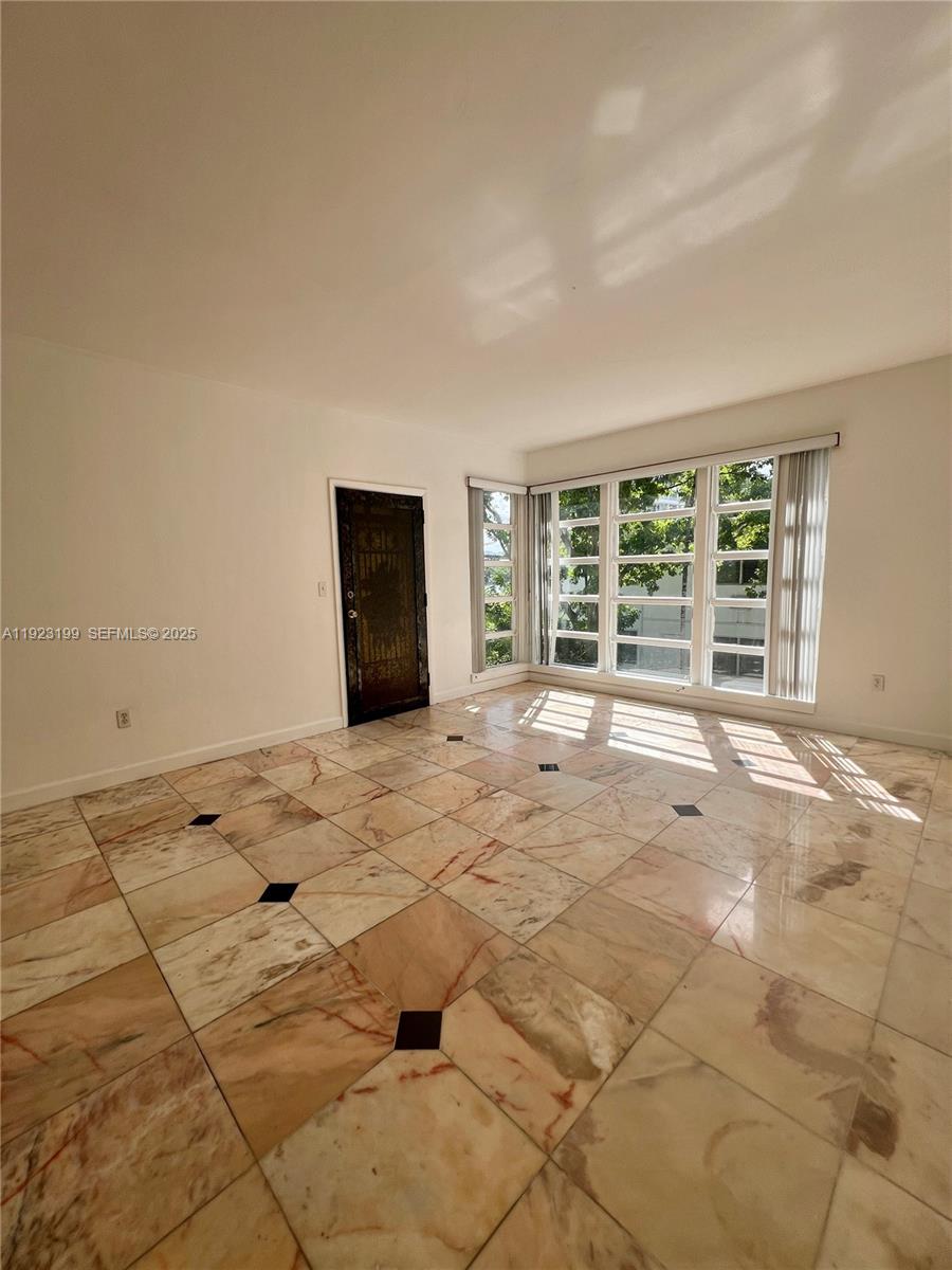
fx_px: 477
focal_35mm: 13
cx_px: 476
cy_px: 635
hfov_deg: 89.9
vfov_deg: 106.2
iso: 32
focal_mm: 1.57
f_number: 1.8
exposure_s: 1/525
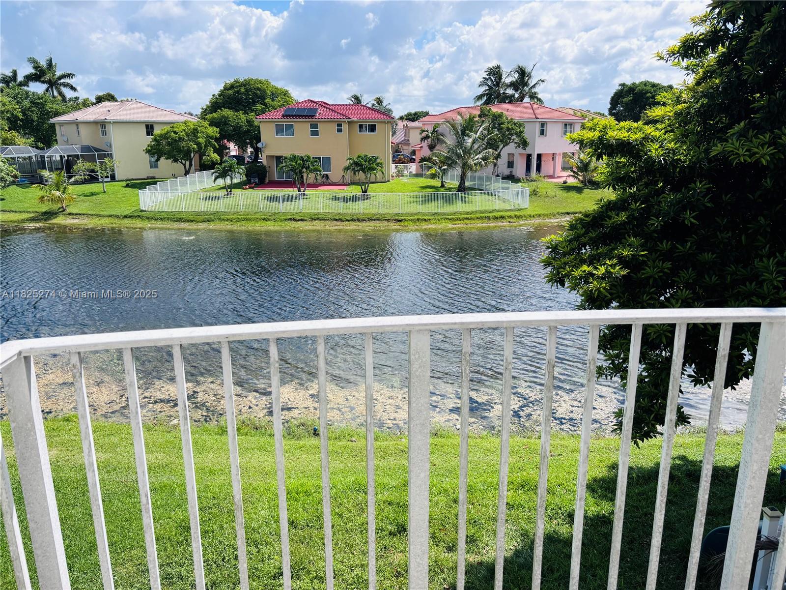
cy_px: 295
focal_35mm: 26
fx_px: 590
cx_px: 393
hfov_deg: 67.3
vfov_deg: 53.1
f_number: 1.6
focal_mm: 5.96
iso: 50
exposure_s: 1/2857
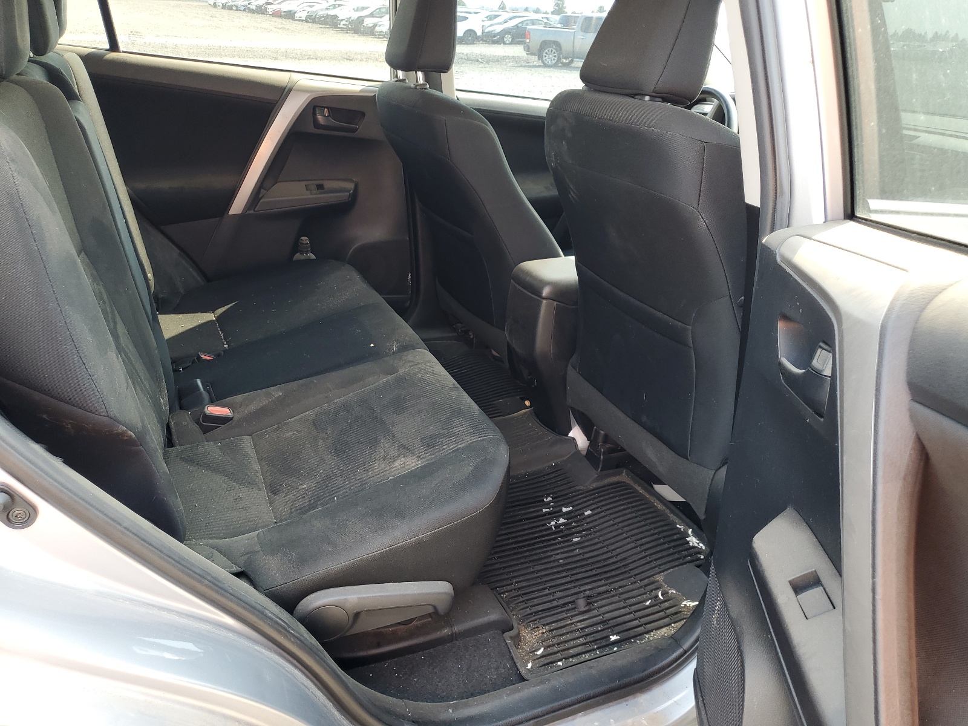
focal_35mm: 26
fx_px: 727
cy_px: 363
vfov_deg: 53.1
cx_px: 484
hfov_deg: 67.3
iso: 53
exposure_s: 1/120
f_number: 1.5
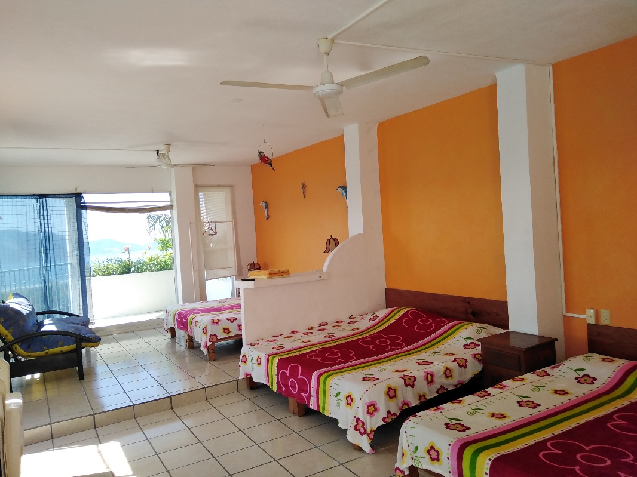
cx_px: 318
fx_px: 478
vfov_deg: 53.0
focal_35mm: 26
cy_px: 238
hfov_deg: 67.3
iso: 100
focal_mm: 3.59
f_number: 1.8
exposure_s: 1/186
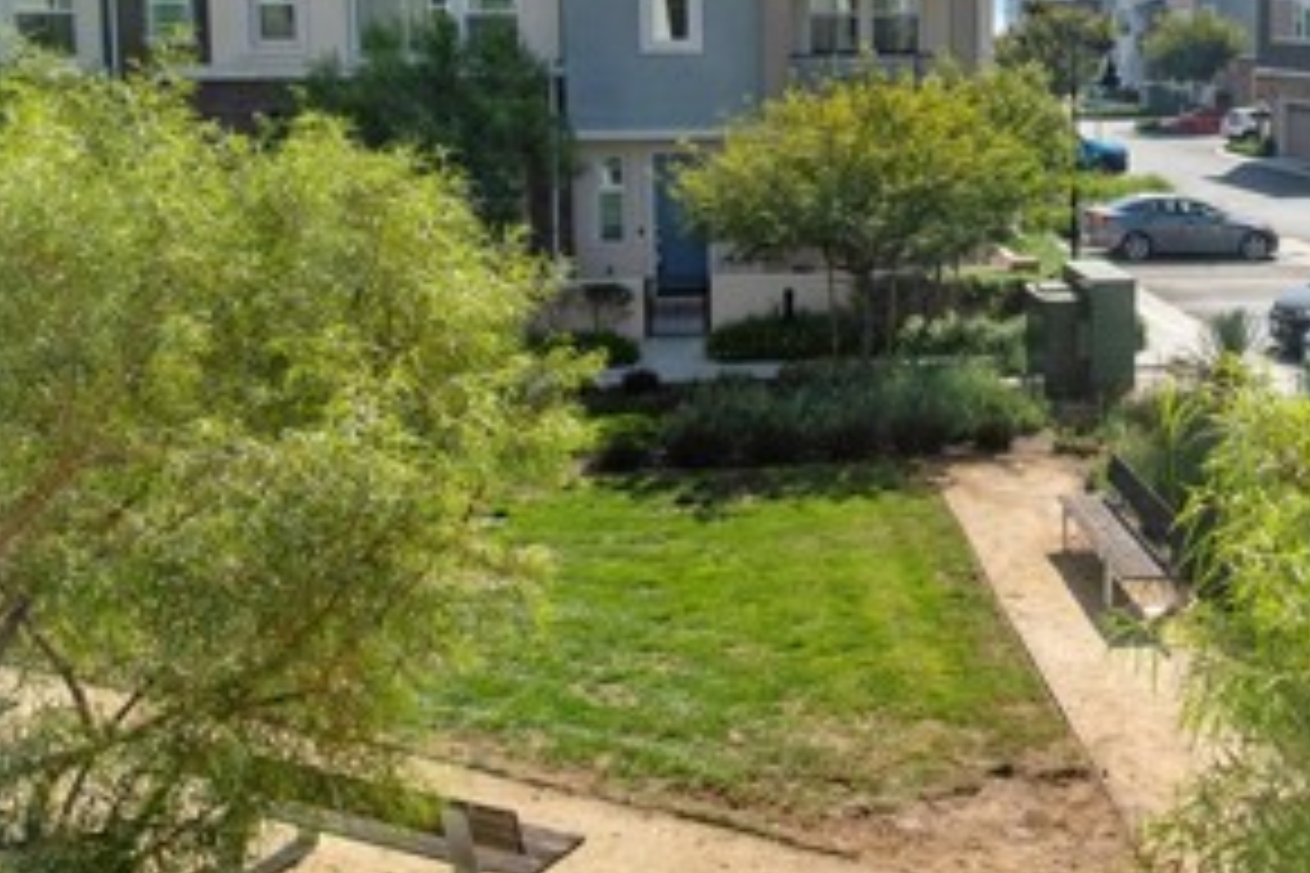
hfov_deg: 43.0
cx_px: 995
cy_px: 178
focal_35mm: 44
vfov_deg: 29.8
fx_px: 1601
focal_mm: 20
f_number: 10
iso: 200
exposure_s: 1/400
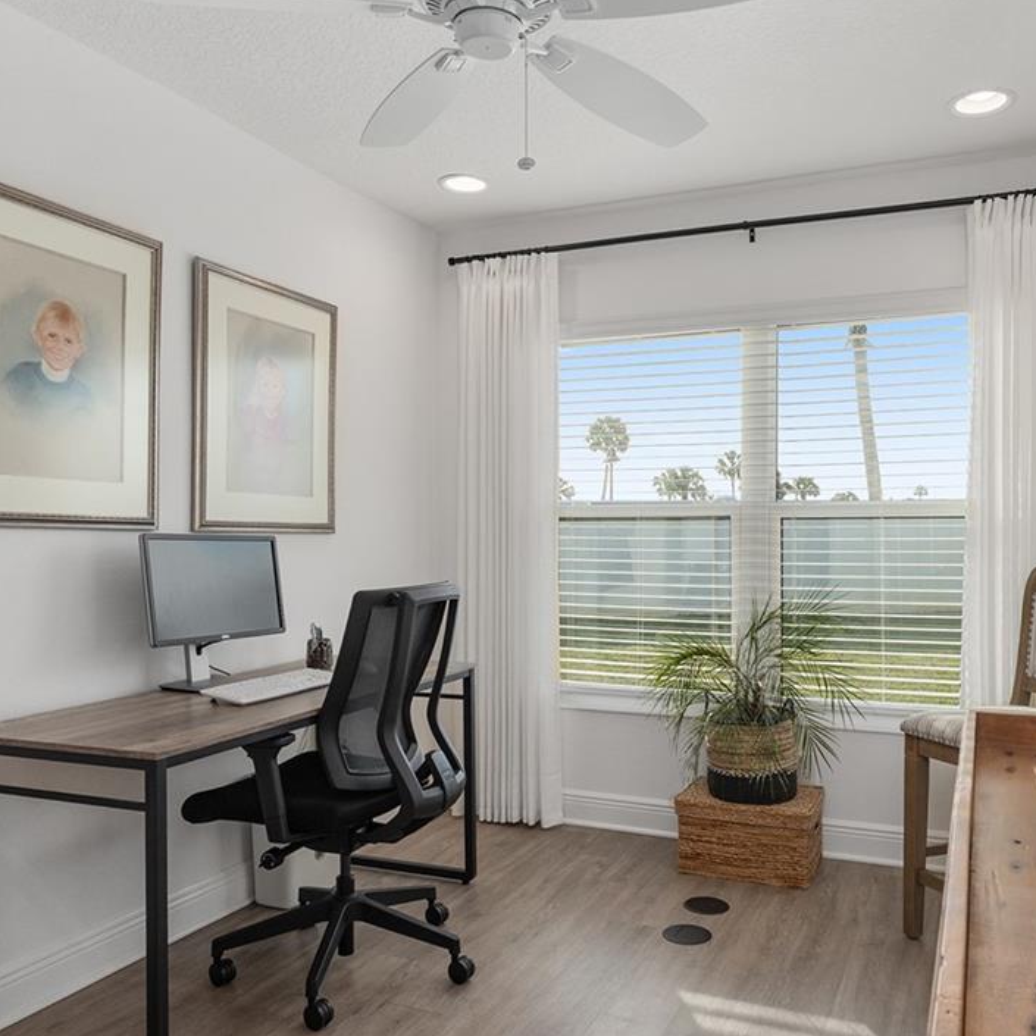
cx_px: 608
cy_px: 564
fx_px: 914
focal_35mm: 27
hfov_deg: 58.7
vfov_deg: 59.0
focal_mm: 14
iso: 400
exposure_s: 1/60
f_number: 7.1
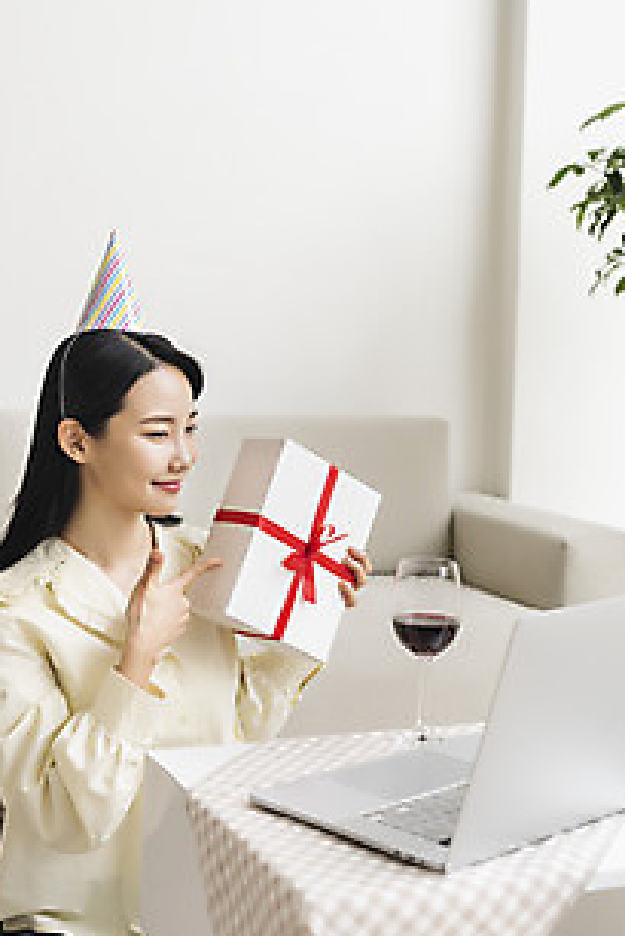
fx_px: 1561
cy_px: 421
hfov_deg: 22.6
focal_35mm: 60
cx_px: 224
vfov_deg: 33.4
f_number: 3.5
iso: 200
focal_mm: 46
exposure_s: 1/200
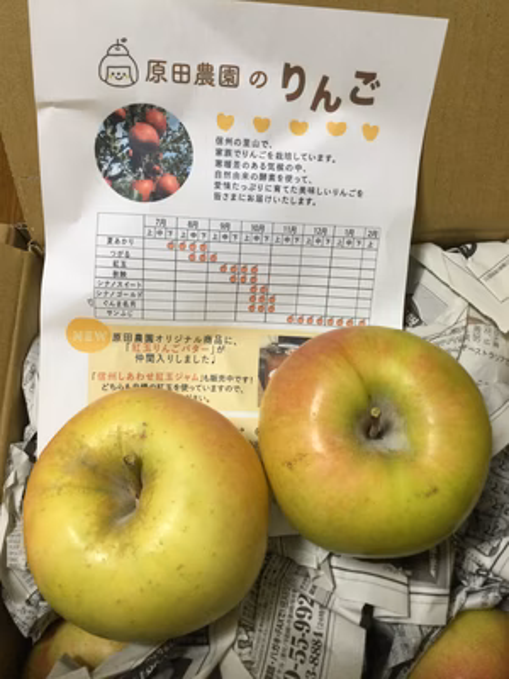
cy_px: 340
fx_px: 608
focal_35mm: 31
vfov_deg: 58.4
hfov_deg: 45.4
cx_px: 254
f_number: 2.4
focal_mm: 3.3
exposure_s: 1/30
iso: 80
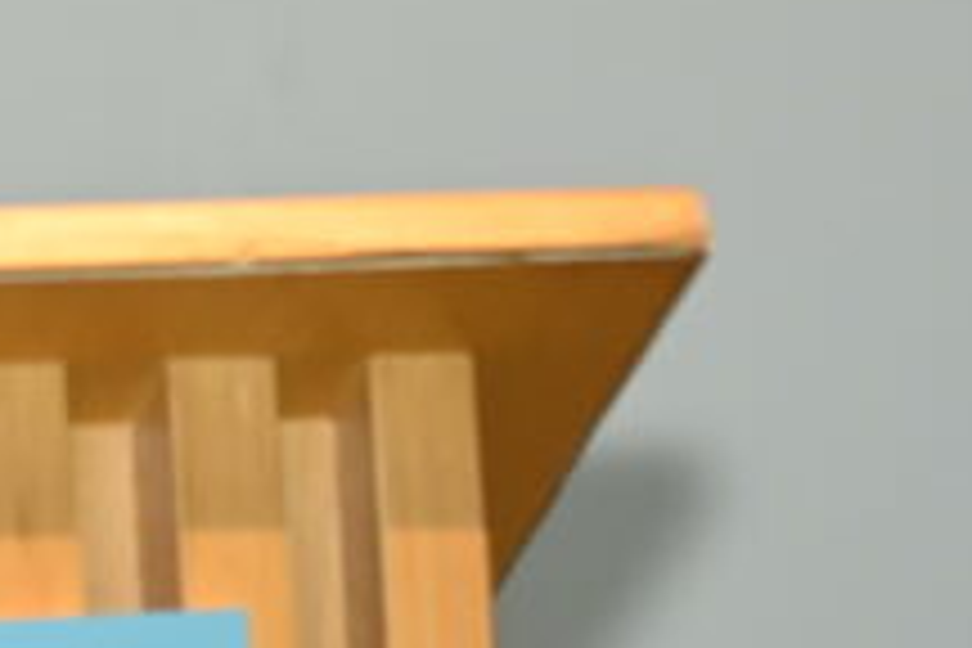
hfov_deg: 3.6
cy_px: -187
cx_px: -364
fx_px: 15362
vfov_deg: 2.4
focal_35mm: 569
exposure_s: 1/60
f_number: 4
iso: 800
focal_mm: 120
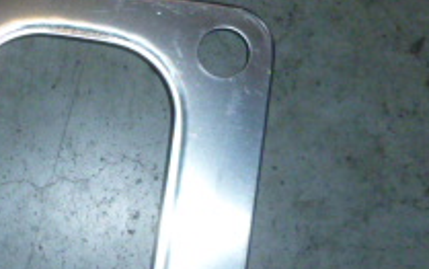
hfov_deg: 23.6
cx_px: -64
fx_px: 948
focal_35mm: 81
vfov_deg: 16.1
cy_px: 117
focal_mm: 4.5
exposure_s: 1/125
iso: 250
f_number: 3.1
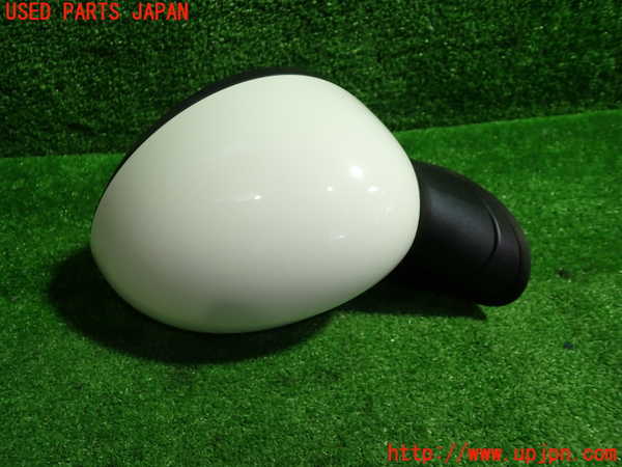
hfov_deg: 60.0
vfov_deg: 46.8
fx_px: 539
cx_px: 311
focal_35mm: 30
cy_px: 234
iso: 200
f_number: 2.3
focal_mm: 5.4
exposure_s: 1/50
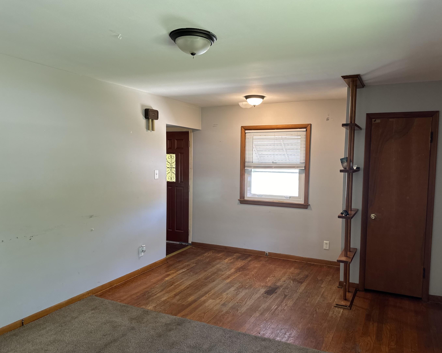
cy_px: 180
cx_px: 237
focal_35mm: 26
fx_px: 340
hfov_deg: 66.0
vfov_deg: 54.9
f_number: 1.78
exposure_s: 1/60
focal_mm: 6.86
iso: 200
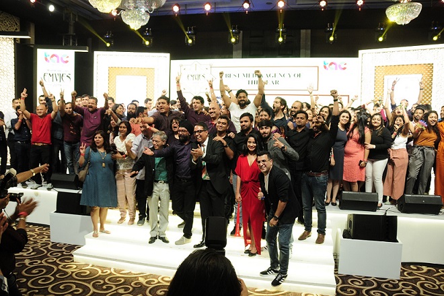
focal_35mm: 27
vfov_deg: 47.9
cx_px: 222
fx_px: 333
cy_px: 148
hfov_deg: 67.4
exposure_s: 1/60
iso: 800
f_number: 4.5
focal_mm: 18
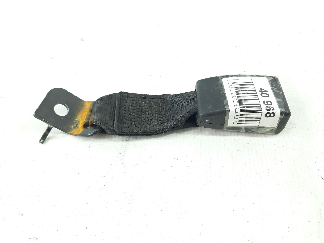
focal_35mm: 27
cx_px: 162
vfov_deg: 51.3
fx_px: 253
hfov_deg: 65.3
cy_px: 122
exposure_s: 1/50
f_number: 1.7
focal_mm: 3.93
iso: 64
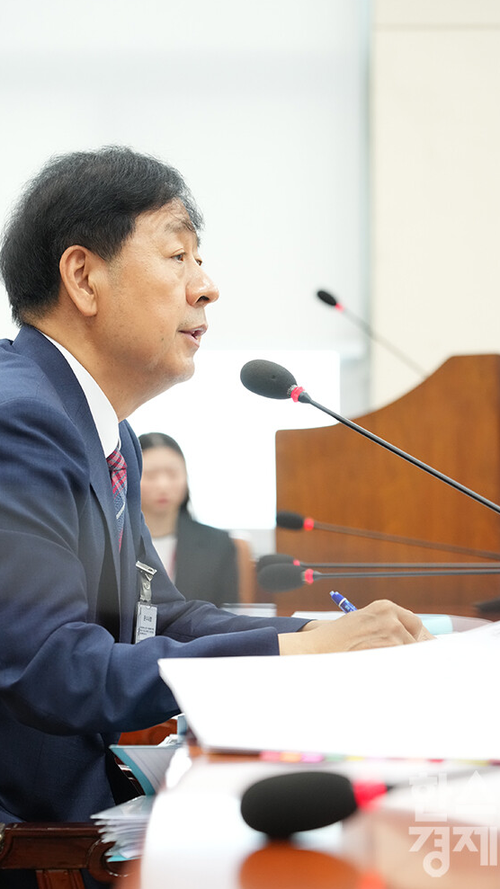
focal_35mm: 107
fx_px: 2523
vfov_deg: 20.0
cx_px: 212
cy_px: 443
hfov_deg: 11.3
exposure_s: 1/160
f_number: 5
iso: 3200
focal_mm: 101
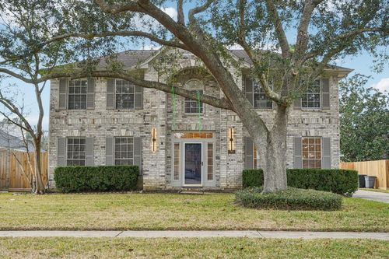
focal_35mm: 33
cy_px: 130
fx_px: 356
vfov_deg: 39.9
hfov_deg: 57.2
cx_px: 194
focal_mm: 33
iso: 500
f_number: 8
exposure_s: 1/200
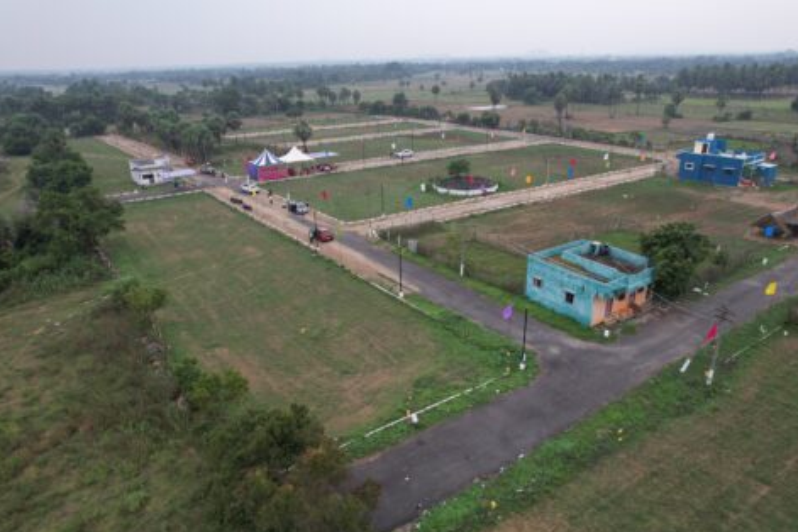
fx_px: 510
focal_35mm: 23
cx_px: 402
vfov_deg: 55.1
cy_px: 274
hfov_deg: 76.1
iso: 100
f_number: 2.8
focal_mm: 8.38
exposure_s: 1/400
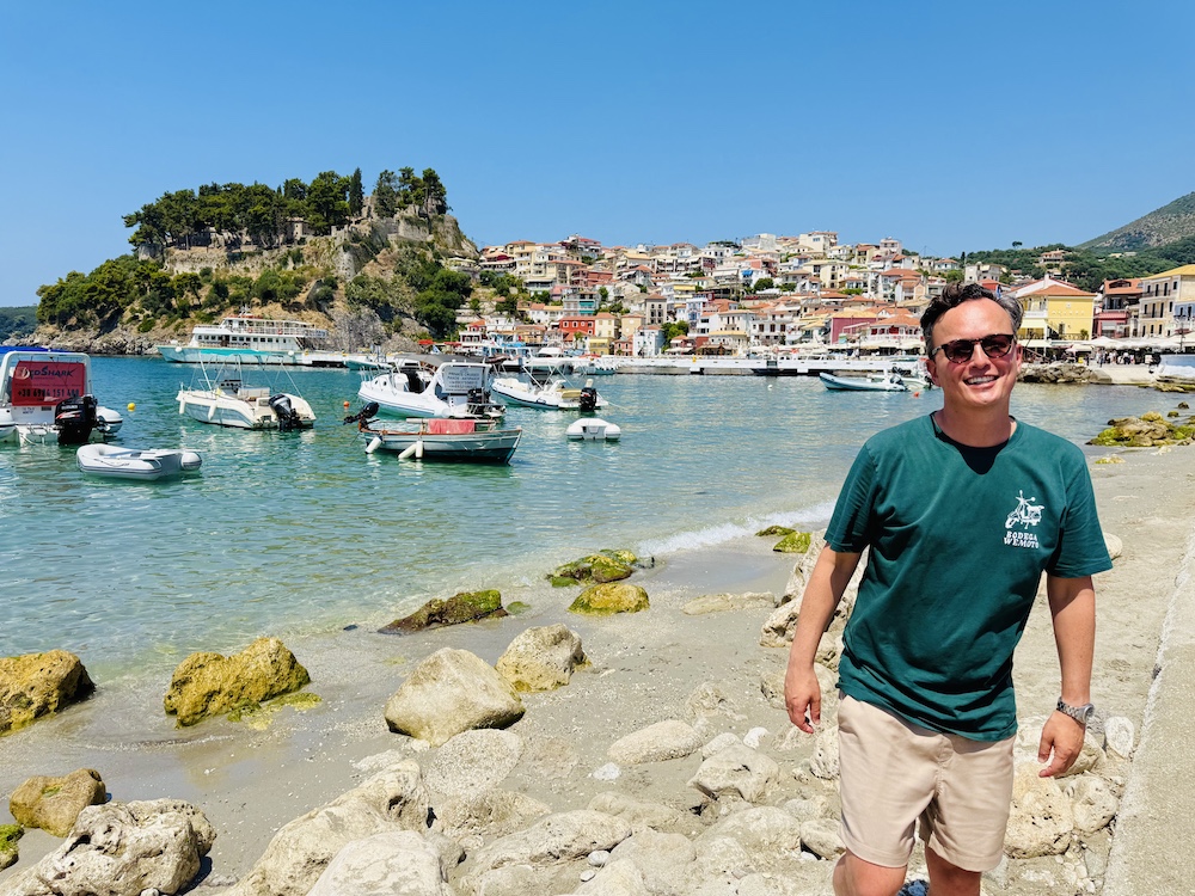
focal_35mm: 24
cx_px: 598
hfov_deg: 71.6
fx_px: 829
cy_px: 448
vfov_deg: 56.8
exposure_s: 1/6173
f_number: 1.78
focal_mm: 6.76
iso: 80
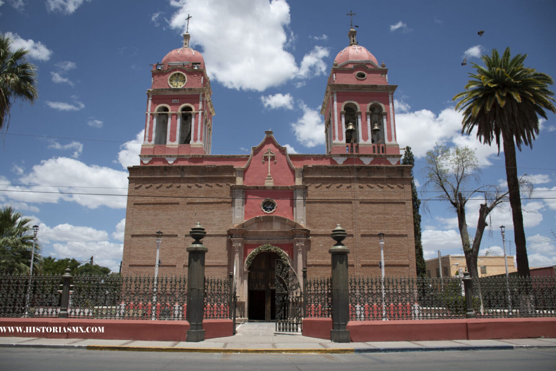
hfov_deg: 67.4
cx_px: 278
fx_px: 417
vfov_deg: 47.9
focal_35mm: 27
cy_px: 186
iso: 100
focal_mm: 18
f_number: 4.5
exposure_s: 1/1600
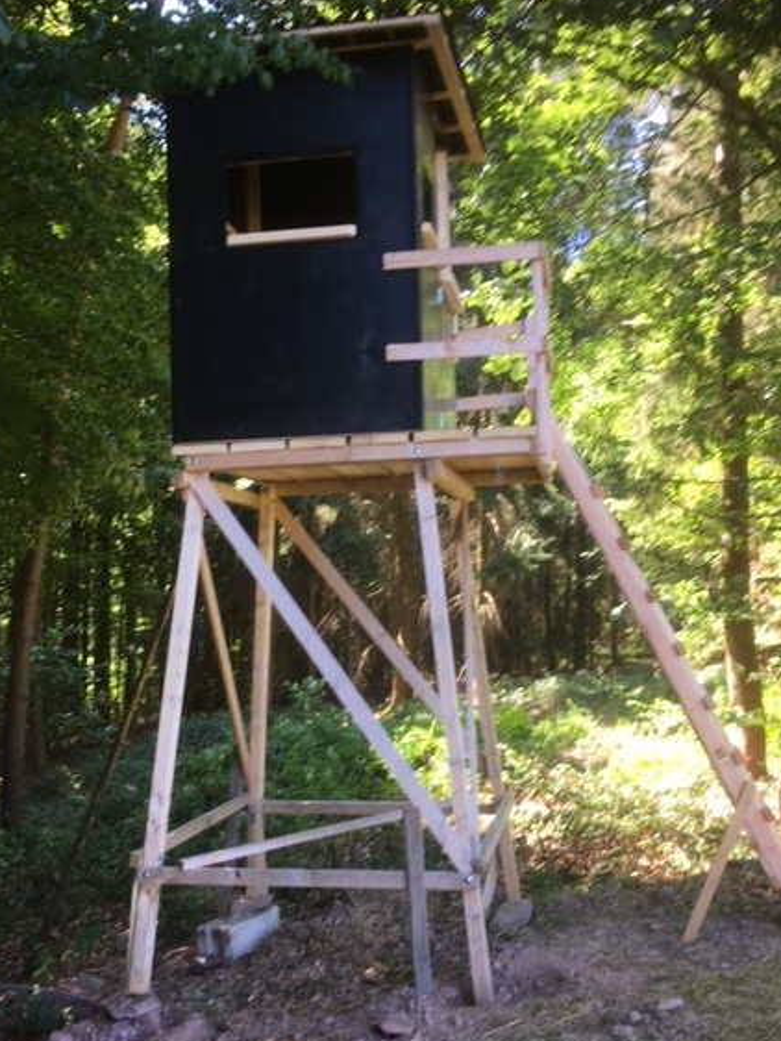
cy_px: 550
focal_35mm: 33
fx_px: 992
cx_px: 426
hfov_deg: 42.9
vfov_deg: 55.3
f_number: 2.2
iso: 25
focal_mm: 4.15
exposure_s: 1/50
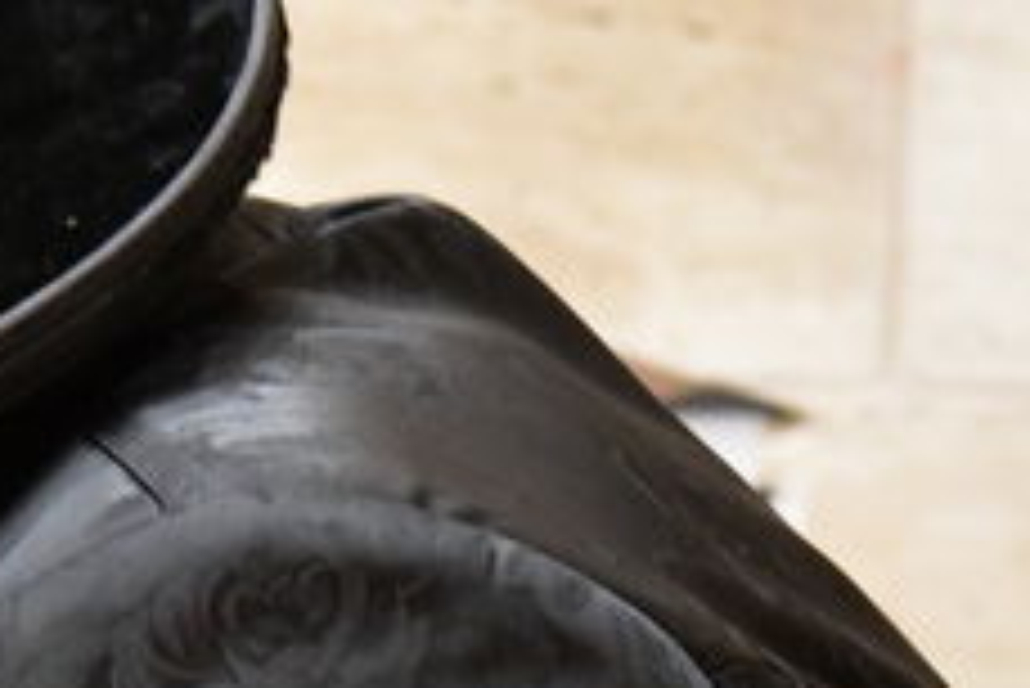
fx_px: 19238
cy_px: 191
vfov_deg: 2.0
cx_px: -265
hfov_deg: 3.1
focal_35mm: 672
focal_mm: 110
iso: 3200
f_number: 5.6
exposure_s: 1/100
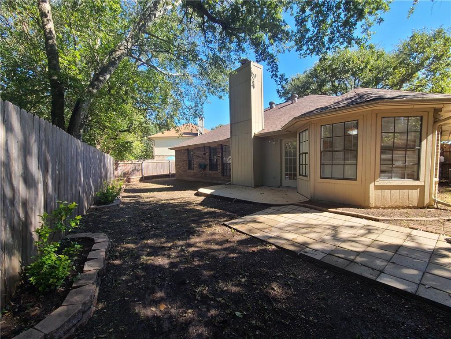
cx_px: 226
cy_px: 170
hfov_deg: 106.2
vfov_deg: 89.9
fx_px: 169
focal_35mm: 13
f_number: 2.2
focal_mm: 2.2
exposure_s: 1/389
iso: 50
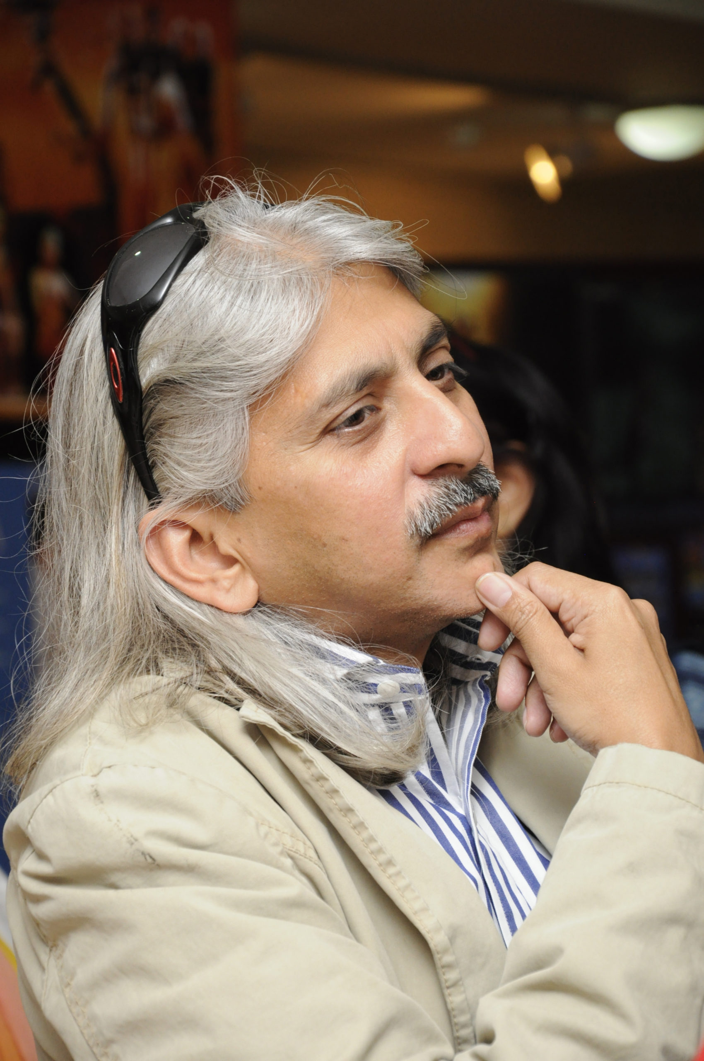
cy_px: 530
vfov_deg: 13.1
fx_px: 4632
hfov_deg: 8.7
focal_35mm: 158
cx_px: 352
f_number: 7.1
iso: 1000
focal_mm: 105
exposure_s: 1/160
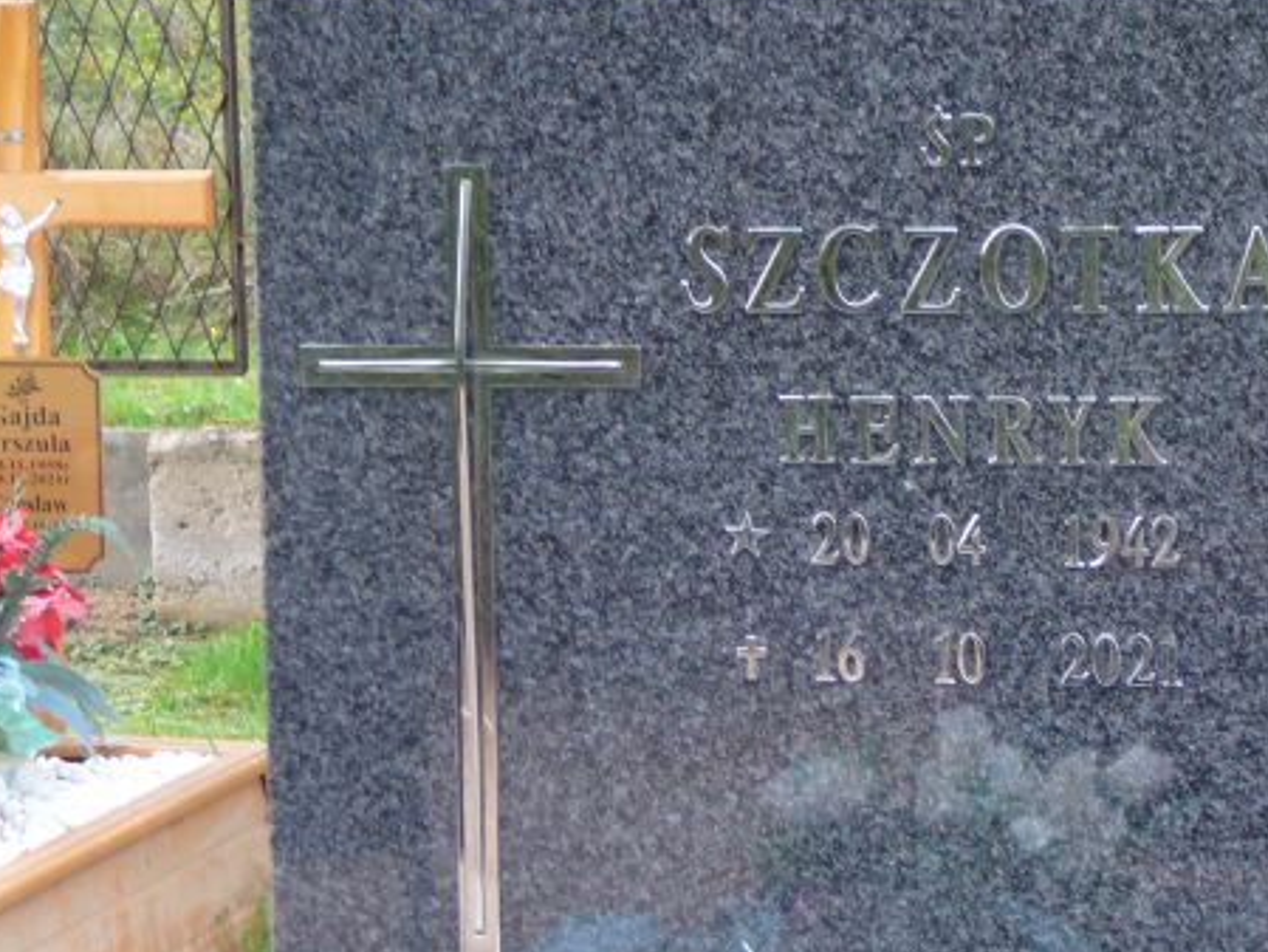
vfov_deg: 12.0
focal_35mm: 124
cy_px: 463
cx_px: 884
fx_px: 4543
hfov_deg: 15.8
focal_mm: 13
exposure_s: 1/30
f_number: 3.8
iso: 100
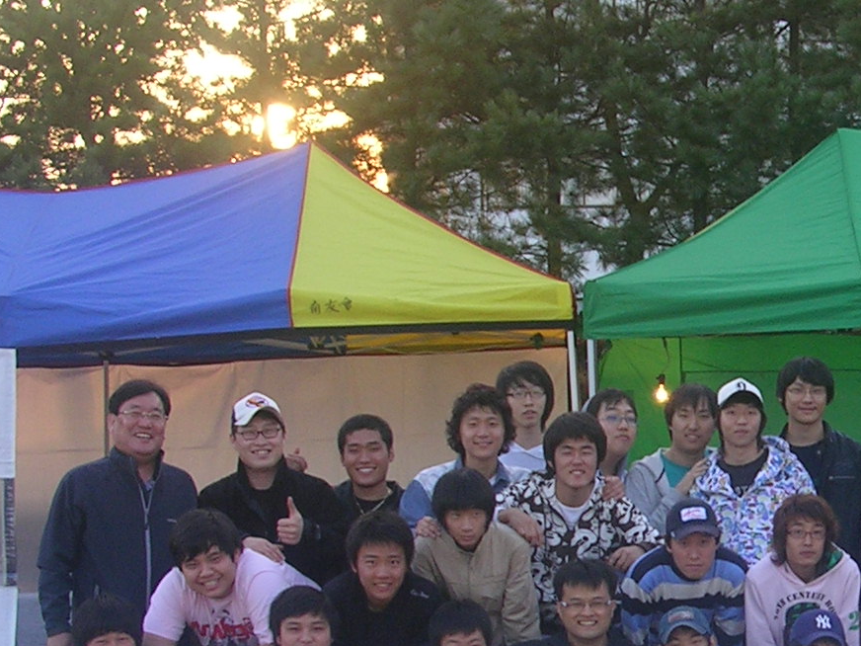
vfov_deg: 14.6
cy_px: 522
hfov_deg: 18.7
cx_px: 927
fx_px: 2512
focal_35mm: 101
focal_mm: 6.6
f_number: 3
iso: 50
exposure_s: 1/68
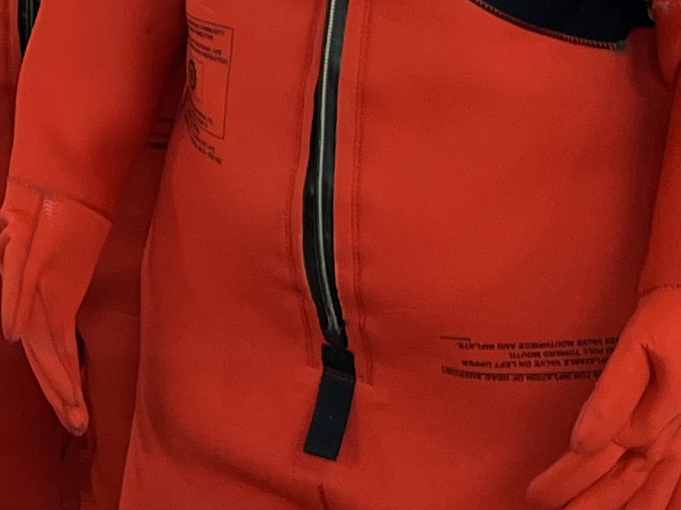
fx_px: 2715
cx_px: -1018
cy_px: -268
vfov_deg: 10.4
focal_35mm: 138
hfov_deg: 11.5
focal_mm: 5.1
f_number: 1.6
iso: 64
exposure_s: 1/60
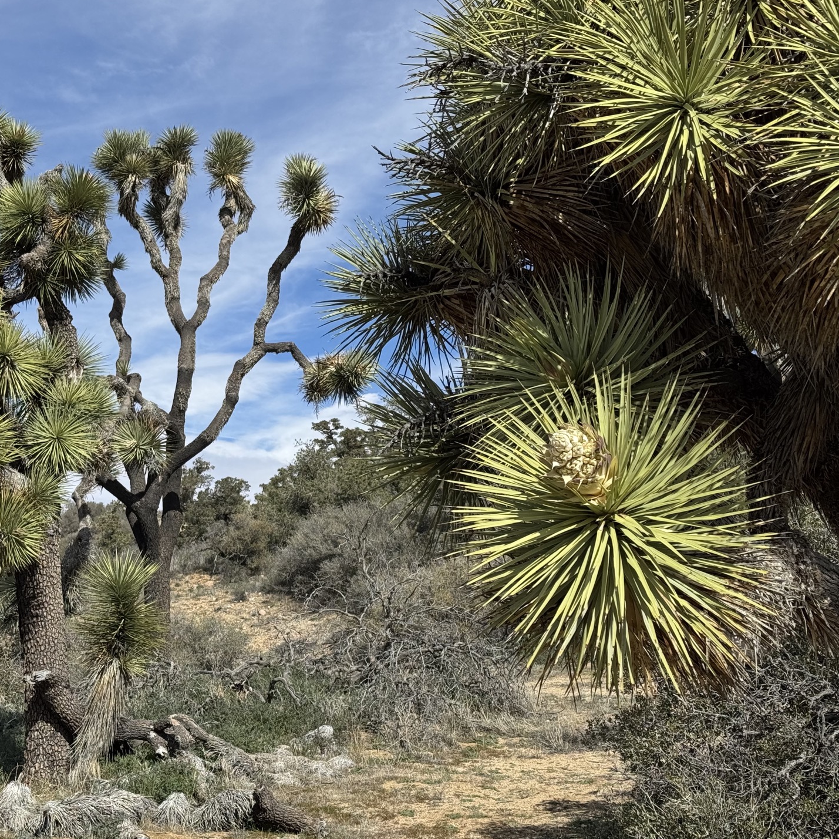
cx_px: 296
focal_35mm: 57
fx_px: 1563
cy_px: 417
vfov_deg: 30.0
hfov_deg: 29.9
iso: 64
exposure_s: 1/5376
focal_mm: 6.76
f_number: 1.78
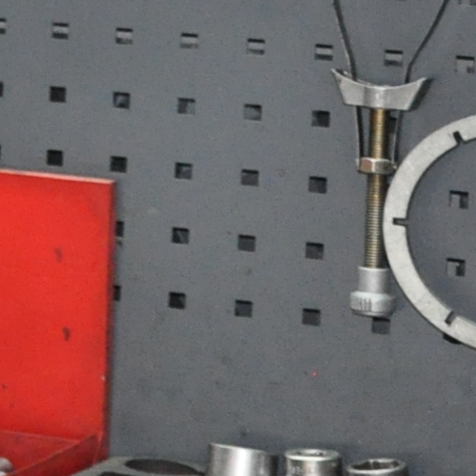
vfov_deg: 7.0
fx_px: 3874
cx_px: -921
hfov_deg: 6.5
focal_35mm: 249
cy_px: -148
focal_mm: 30
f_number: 5
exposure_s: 1/125
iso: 1600
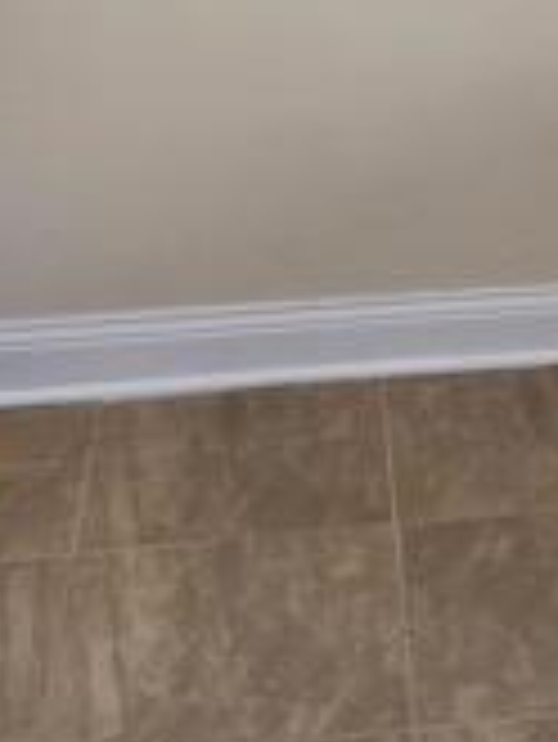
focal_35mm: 89
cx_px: 680
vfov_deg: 20.1
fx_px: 1910
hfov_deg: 15.9
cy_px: -238
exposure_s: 1/120
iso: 80
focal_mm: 5.4
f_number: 1.8
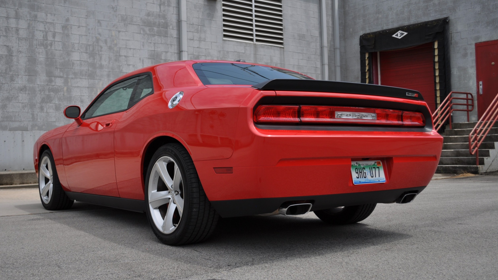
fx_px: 541
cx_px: 249
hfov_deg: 49.4
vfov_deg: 29.0
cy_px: 140
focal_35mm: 41
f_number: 4.2
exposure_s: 1/2000
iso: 200
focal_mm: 26
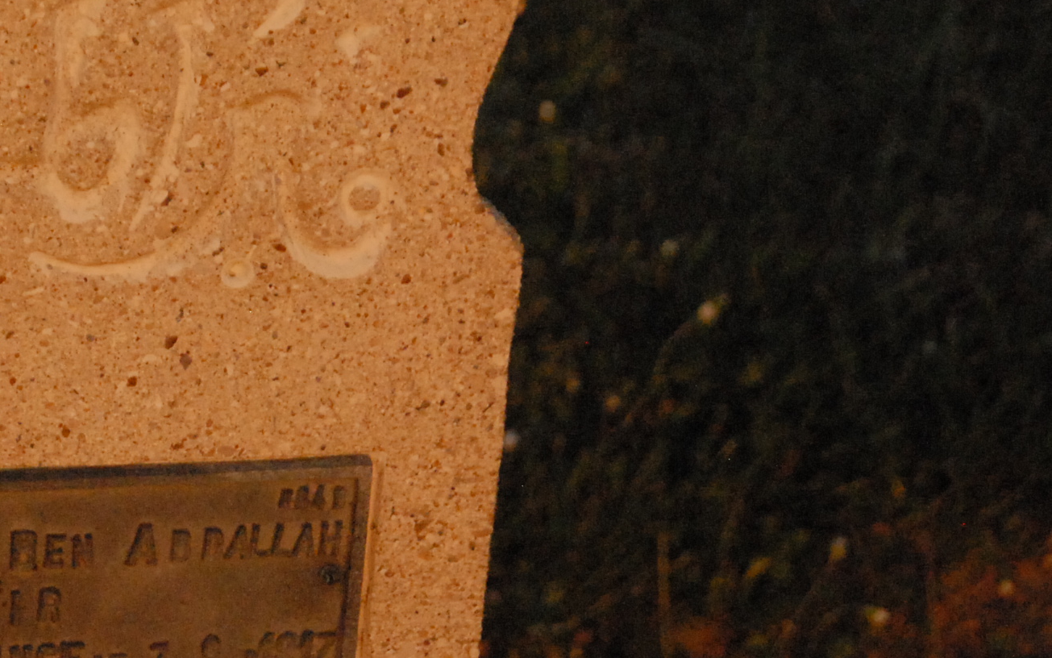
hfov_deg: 8.8
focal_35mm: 238
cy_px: 431
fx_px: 6824
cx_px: 11
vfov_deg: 5.5
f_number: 7.1
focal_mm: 70
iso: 1600
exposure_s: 1/2500
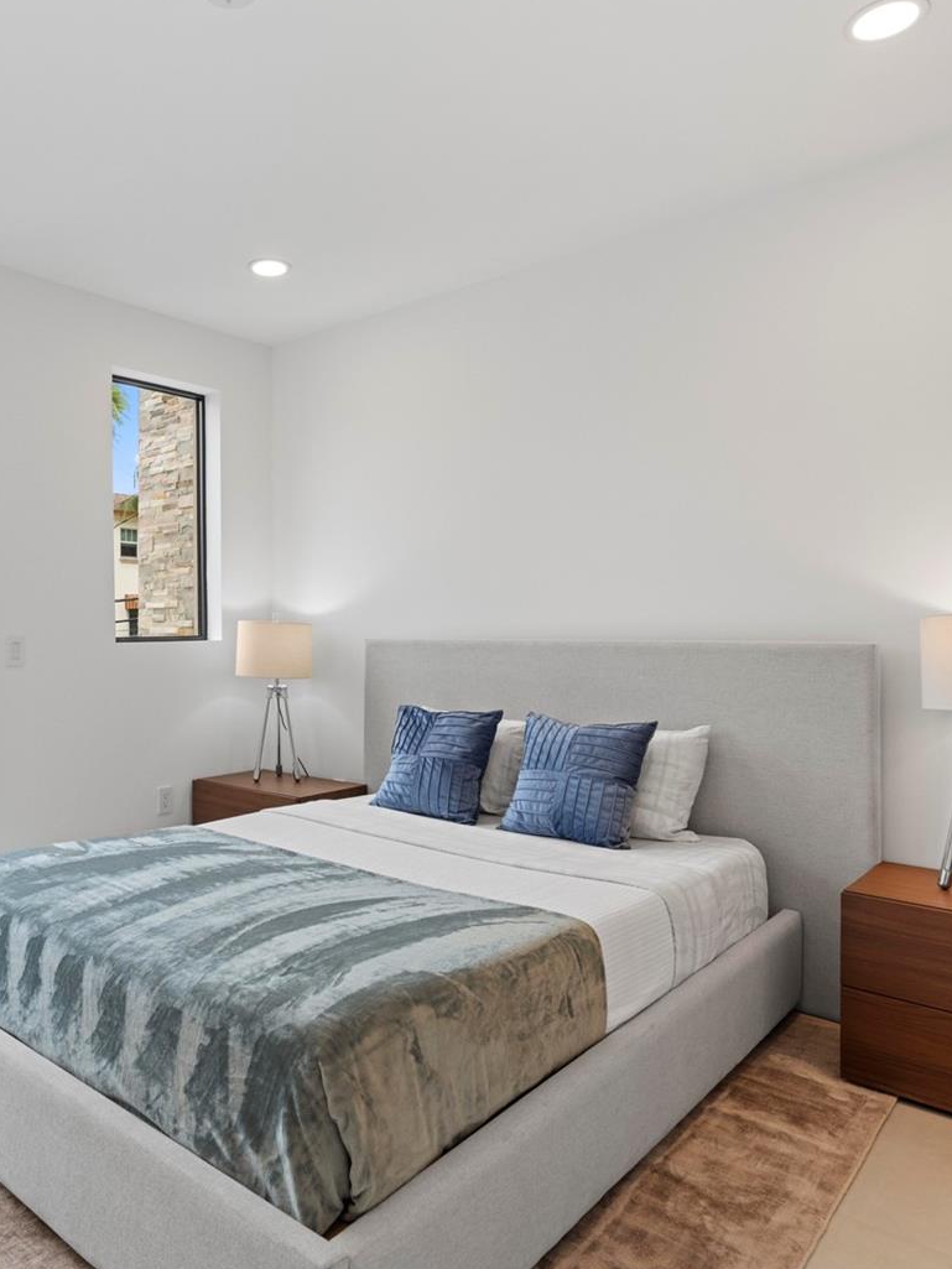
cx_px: 312
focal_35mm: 24
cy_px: 645
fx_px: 880
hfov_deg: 55.6
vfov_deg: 71.6
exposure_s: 1/30
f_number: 5.6
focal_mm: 16
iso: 800
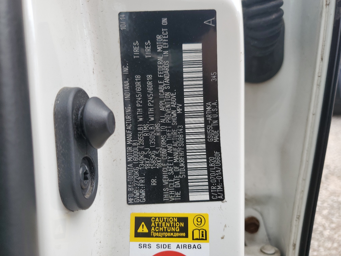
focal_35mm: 26
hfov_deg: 67.3
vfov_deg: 53.1
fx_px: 256
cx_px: 170
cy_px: 128
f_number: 1.5
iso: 50
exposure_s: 1/625
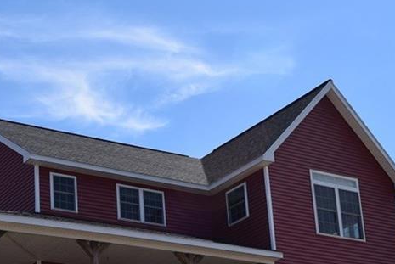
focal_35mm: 89
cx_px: 171
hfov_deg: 22.8
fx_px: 979
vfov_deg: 15.1
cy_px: 256
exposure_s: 1/200
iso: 100
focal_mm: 27
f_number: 11
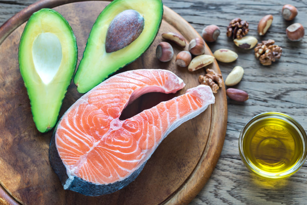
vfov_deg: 15.2
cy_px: 102
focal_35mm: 90
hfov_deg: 22.6
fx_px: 768
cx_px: 154
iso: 320
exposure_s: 1/5
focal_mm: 90
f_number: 7.1
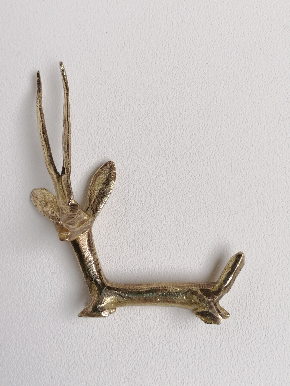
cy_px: 193
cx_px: 145
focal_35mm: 54
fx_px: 603
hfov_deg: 27.0
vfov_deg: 35.5
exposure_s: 1/50
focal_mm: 4.75
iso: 50
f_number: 1.8
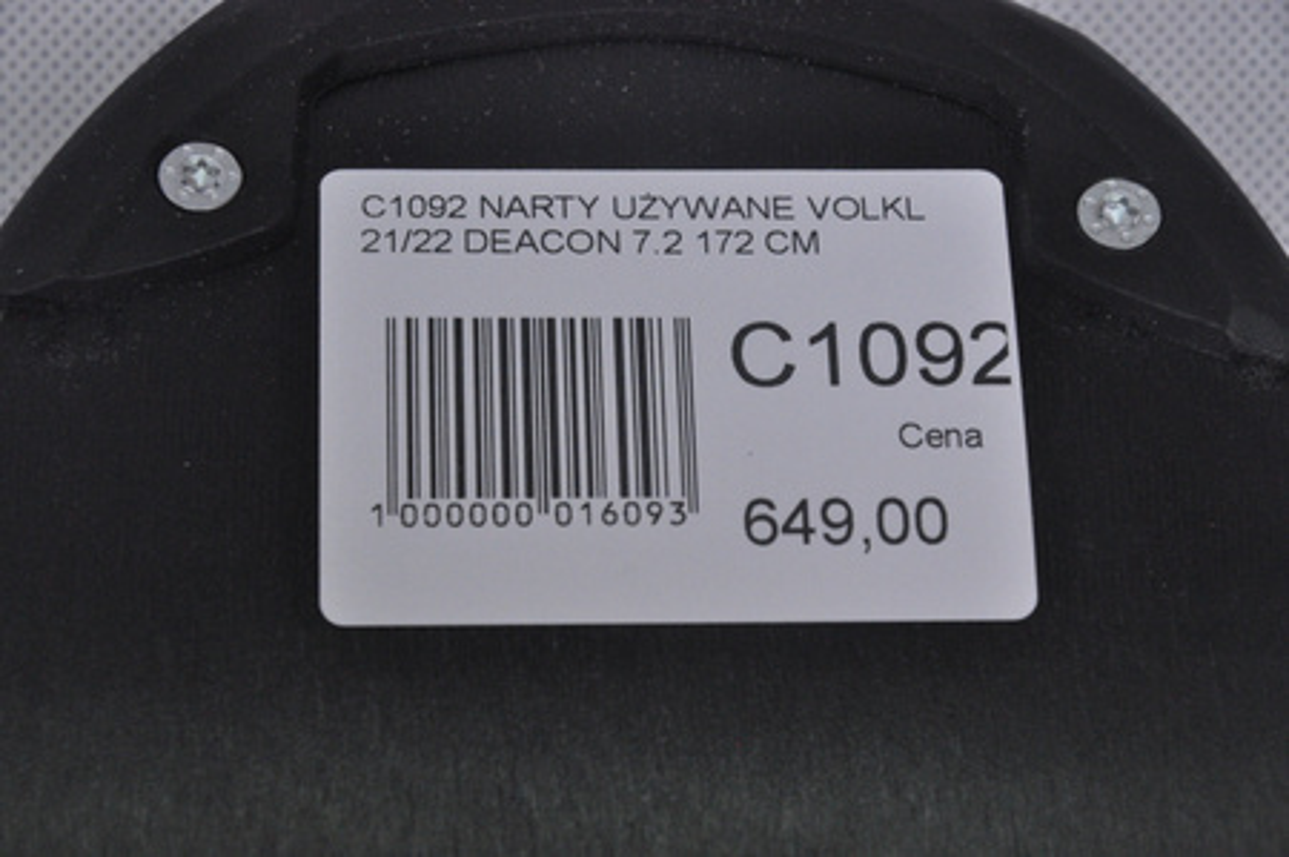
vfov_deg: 8.7
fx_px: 5633
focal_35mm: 158
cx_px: 644
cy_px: 428
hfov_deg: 13.1
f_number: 9.5
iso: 3200
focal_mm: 105
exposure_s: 1/125
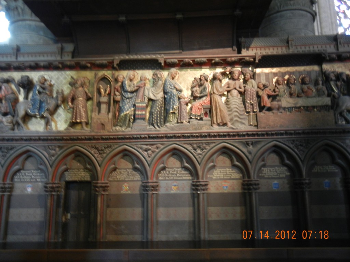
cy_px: 131
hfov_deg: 60.0
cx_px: 175
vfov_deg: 46.8
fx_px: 303
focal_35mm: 30
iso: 400
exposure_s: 1
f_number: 3.5
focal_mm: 5.4
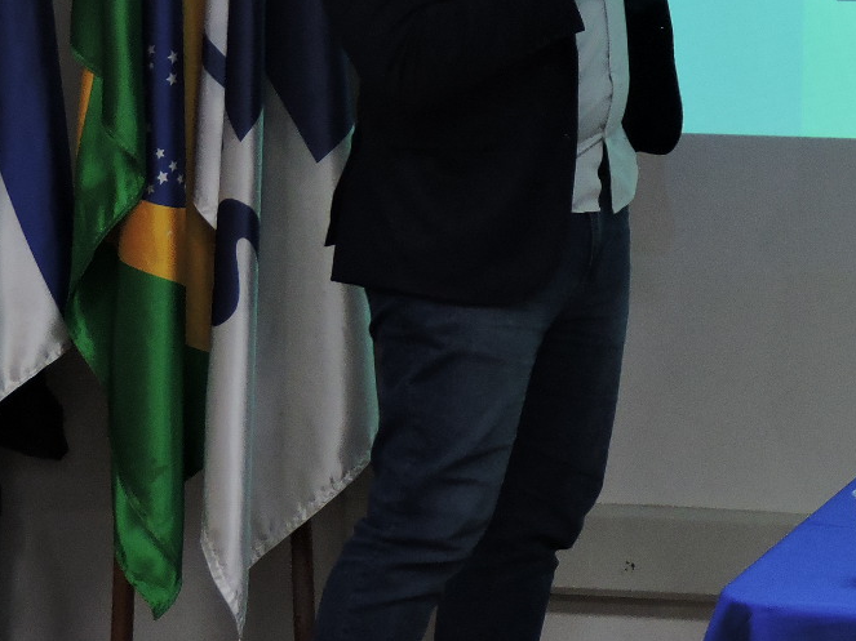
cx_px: 839
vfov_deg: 8.7
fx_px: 4178
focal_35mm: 169
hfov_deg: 11.6
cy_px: 4
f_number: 3.9
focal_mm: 12.5
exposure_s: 1/50
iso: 400
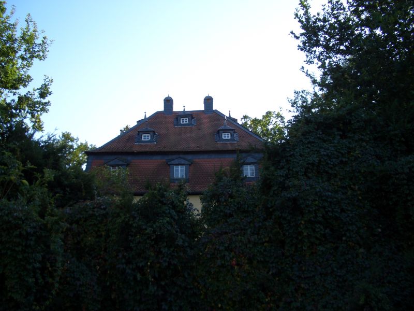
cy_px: 156
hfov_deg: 52.6
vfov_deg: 40.7
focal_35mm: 35
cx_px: 207
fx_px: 419
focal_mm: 5.8
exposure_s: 1/320
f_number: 2.6
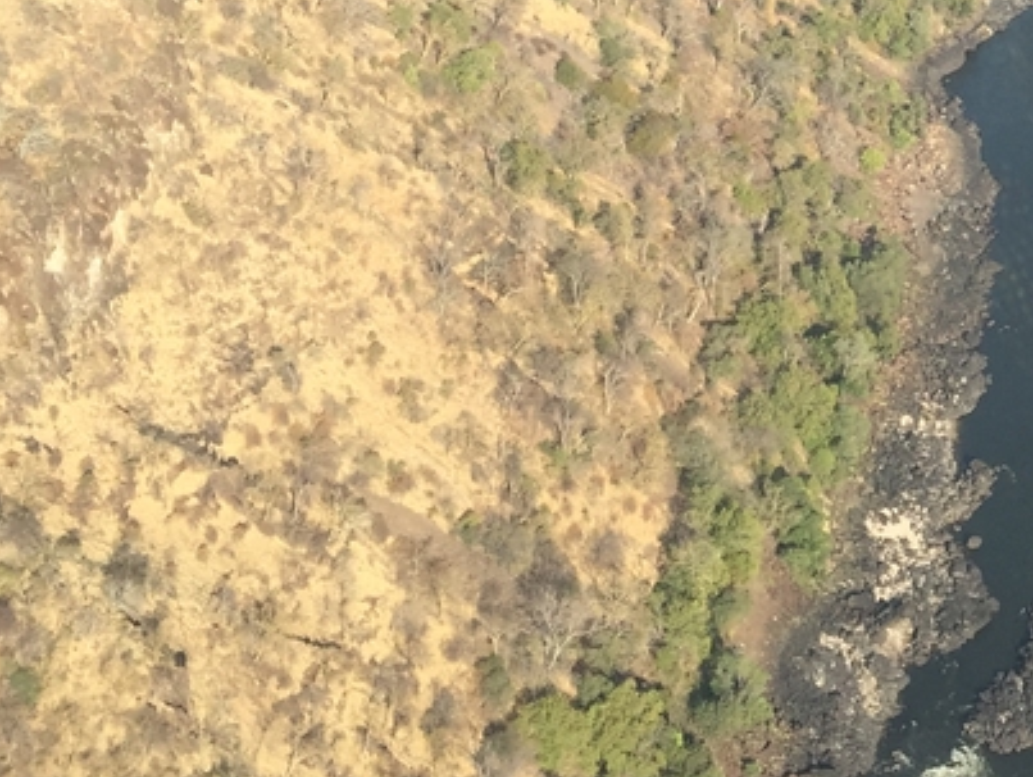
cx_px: 1210
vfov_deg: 15.8
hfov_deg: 20.1
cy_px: -10
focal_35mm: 92
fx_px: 2748
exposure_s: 1/719
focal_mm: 4.15
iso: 32
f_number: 2.2
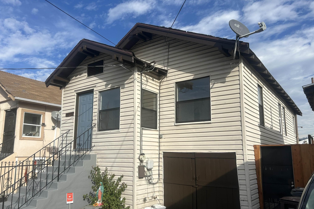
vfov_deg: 46.3
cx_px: 153
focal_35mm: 28
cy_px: 114
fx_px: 244
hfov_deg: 65.5
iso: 50
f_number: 1.5
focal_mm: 5.7
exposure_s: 1/5076
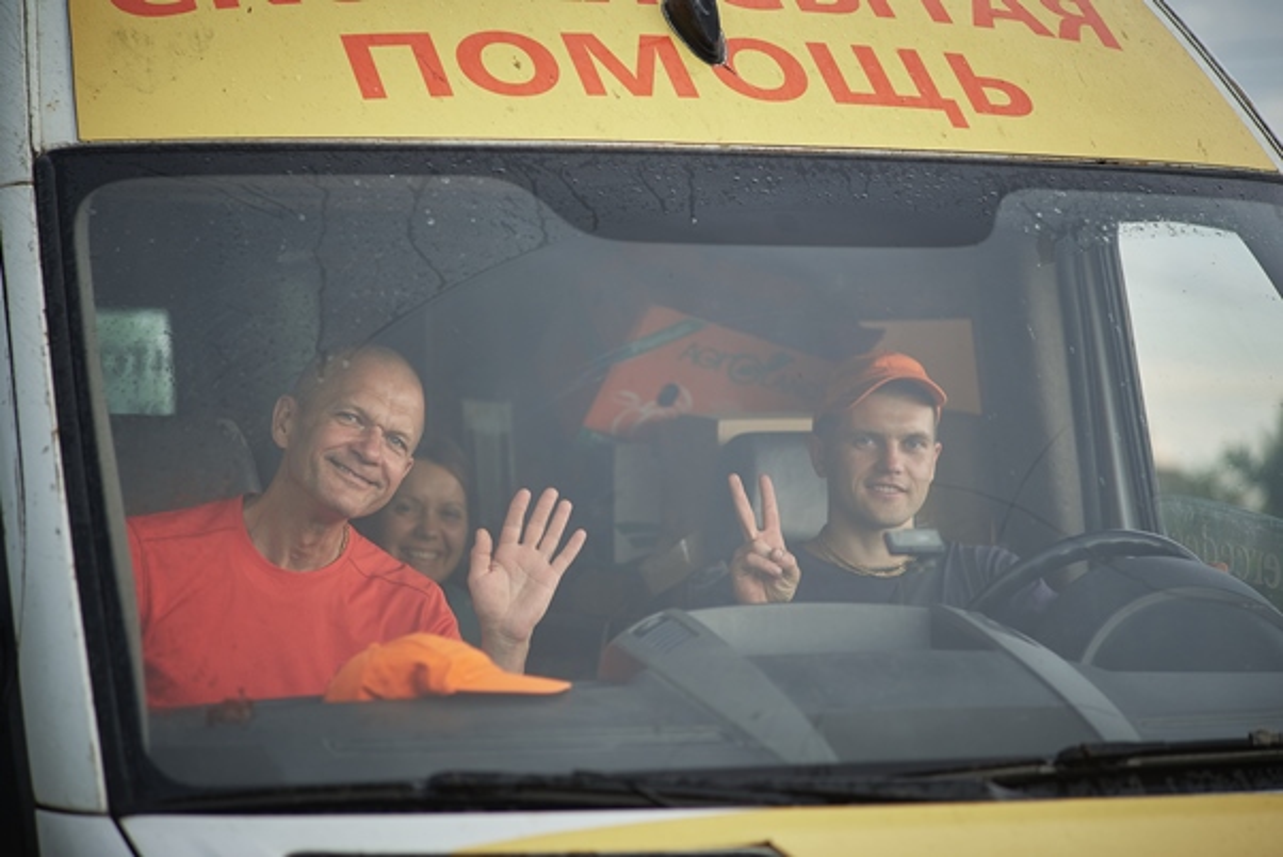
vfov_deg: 16.1
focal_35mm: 85
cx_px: 642
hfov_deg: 23.9
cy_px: 428
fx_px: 3031
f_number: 2
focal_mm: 85
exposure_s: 1/800
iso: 320
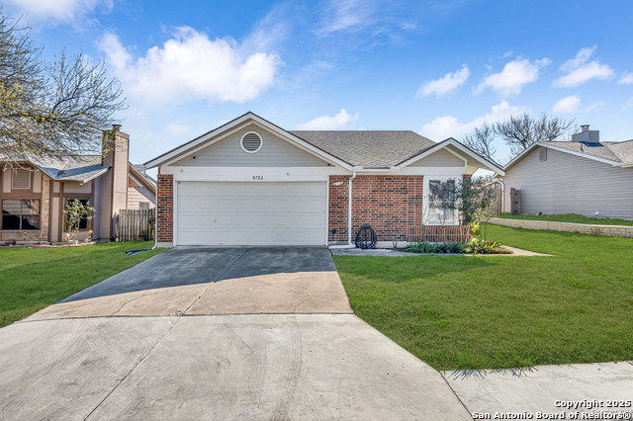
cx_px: 316
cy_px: 210
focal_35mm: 19
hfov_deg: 86.9
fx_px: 334
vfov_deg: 64.5
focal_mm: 13
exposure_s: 1/1000
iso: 400
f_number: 7.1
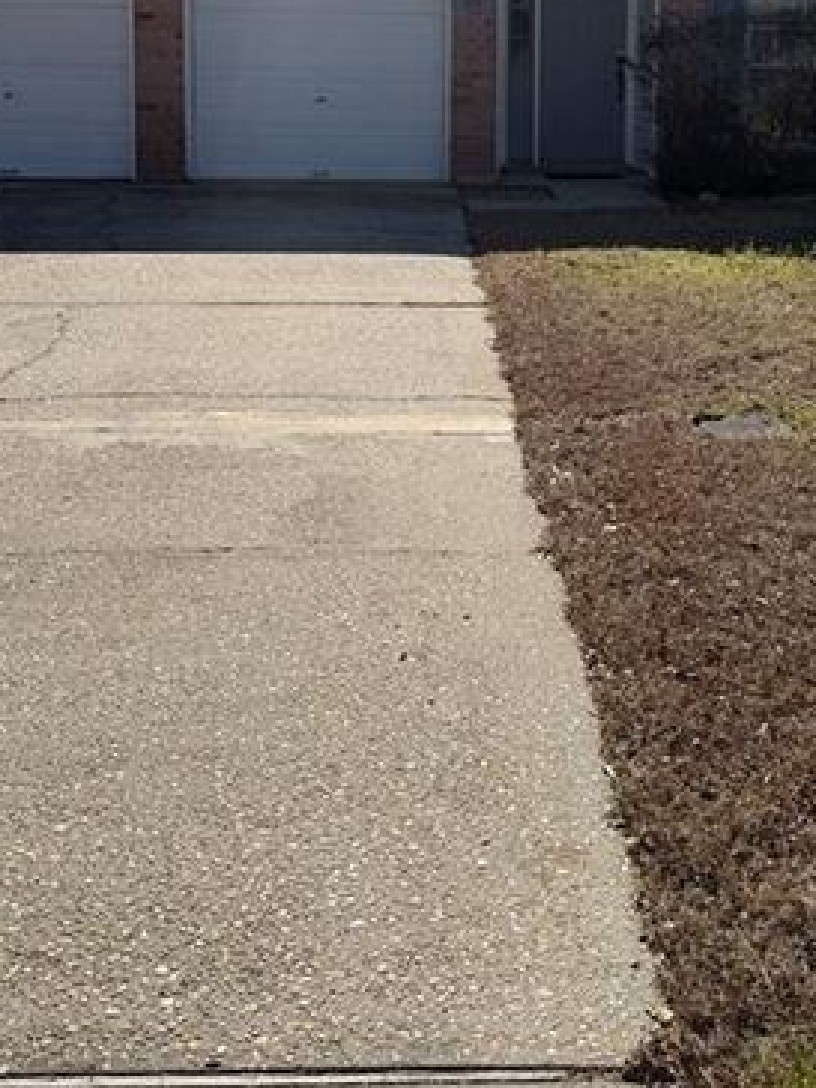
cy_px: 199
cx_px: 487
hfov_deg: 32.8
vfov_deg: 40.9
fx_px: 1383
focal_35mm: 44
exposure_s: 1/5714
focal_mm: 6.76
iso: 80
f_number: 1.78
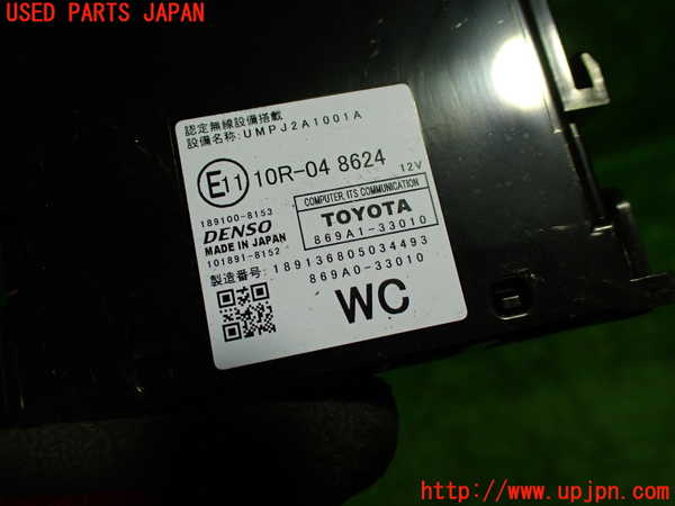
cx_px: 338
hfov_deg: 60.0
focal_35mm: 30
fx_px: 585
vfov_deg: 46.8
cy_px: 253
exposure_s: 1/125
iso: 200
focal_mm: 5.4
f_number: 2.3
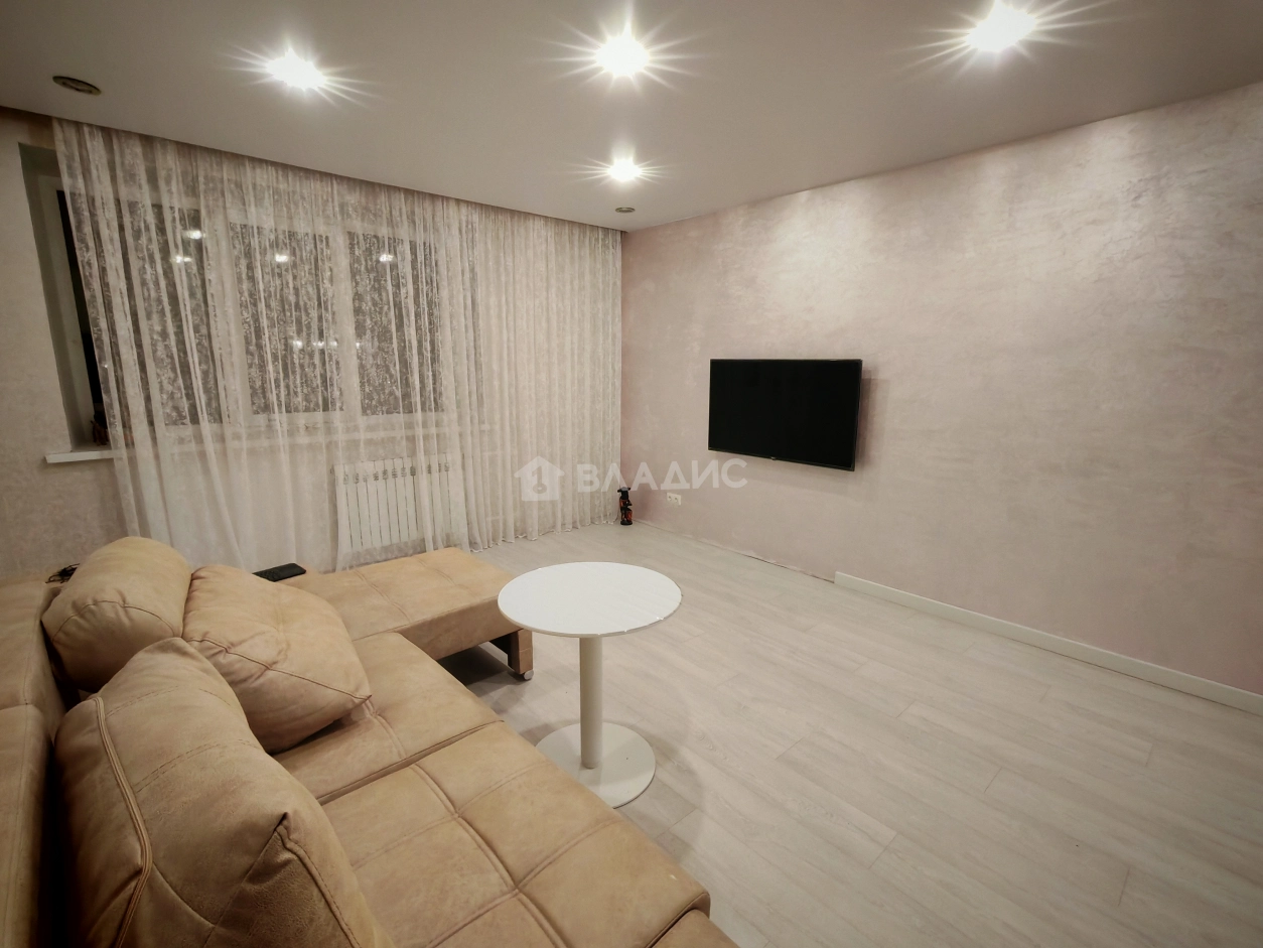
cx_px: 632
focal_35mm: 16
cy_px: 474
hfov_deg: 94.5
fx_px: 584
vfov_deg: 78.1
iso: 200
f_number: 2.2
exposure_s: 1/33
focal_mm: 1.96
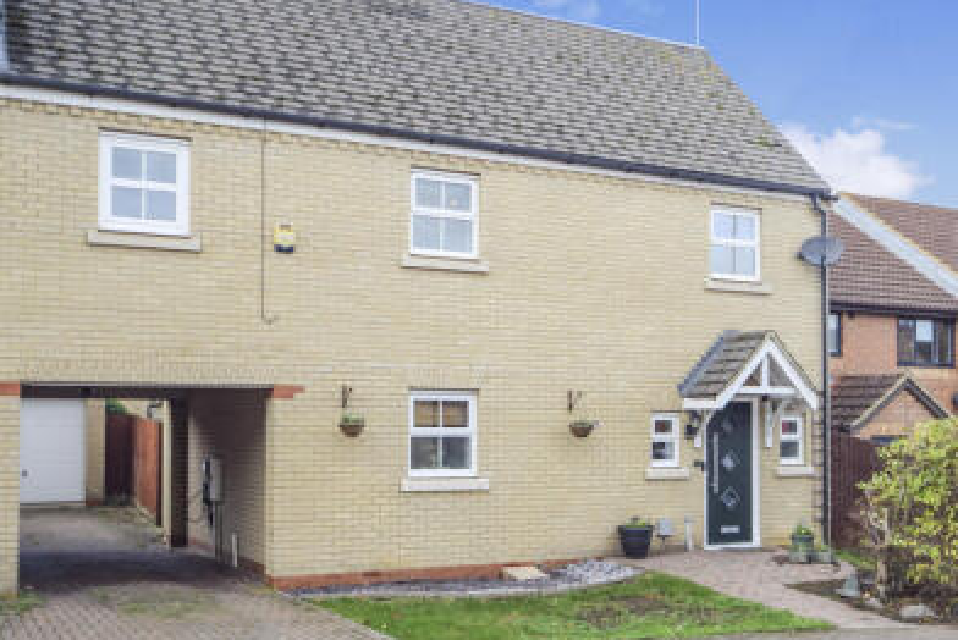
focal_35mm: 40
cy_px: 385
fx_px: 1065
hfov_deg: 48.3
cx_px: 541
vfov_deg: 33.3
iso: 100
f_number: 5.6
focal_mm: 22
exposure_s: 1/125
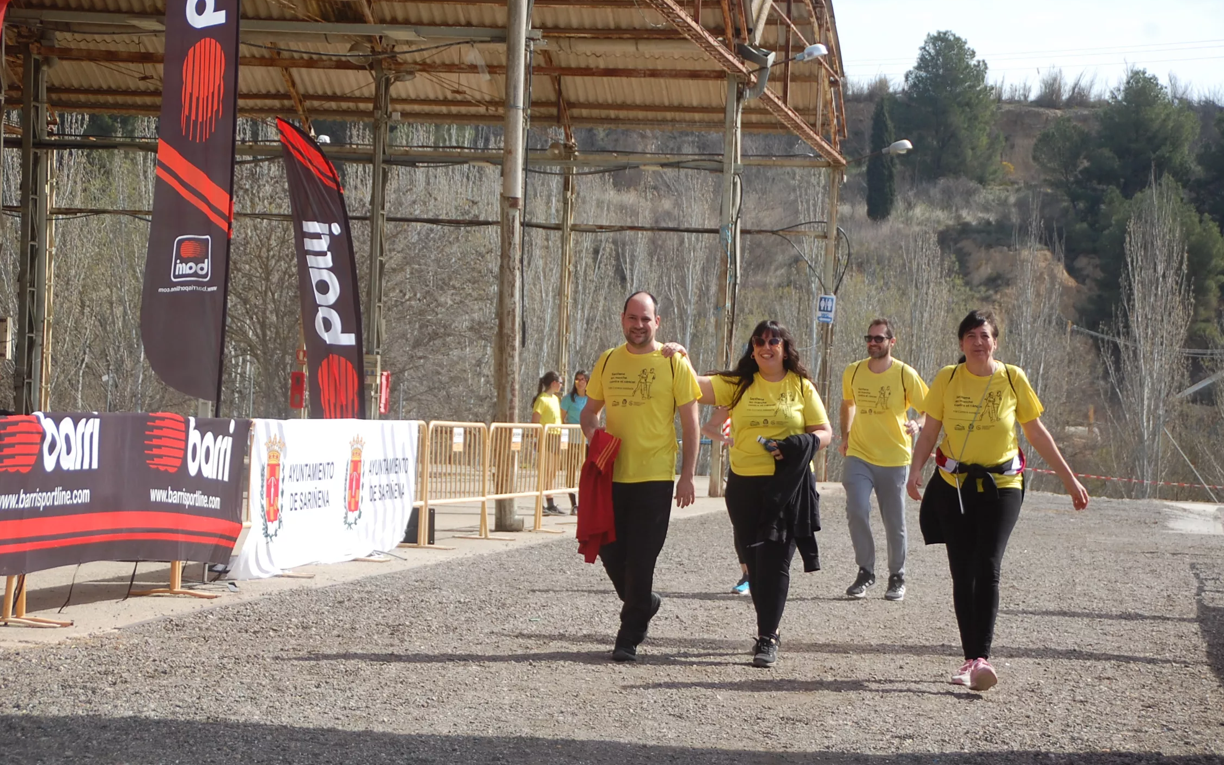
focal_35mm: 95
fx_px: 3169
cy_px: 374
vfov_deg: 13.8
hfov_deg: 21.9
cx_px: 614
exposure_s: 1/640
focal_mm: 62
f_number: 6.3
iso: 200
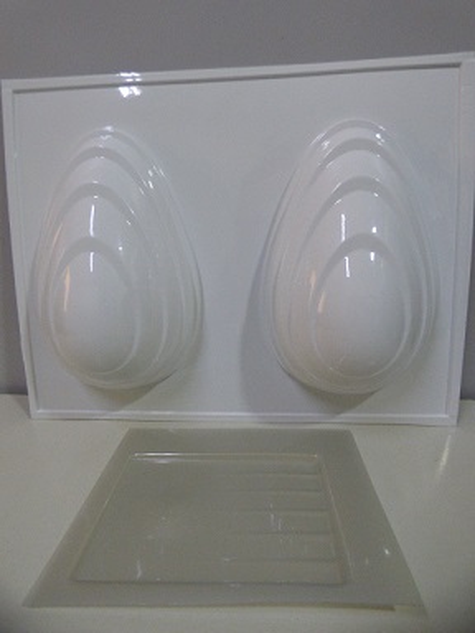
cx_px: 238
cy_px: 316
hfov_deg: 66.0
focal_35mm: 20
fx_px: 366
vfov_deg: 81.7
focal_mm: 3.58
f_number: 2.8
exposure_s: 1/60
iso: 400
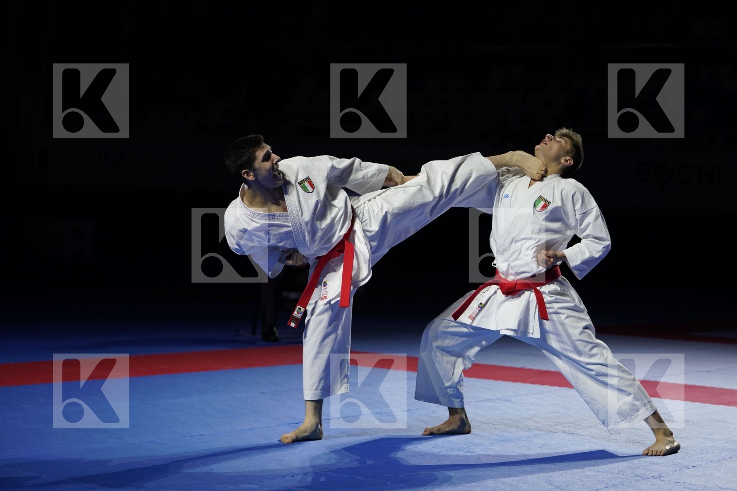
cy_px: 246
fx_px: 1597
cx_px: 368
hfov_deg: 26.0
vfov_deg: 17.5
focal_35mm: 78
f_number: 2.8
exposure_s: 1/500
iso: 320
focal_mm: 78
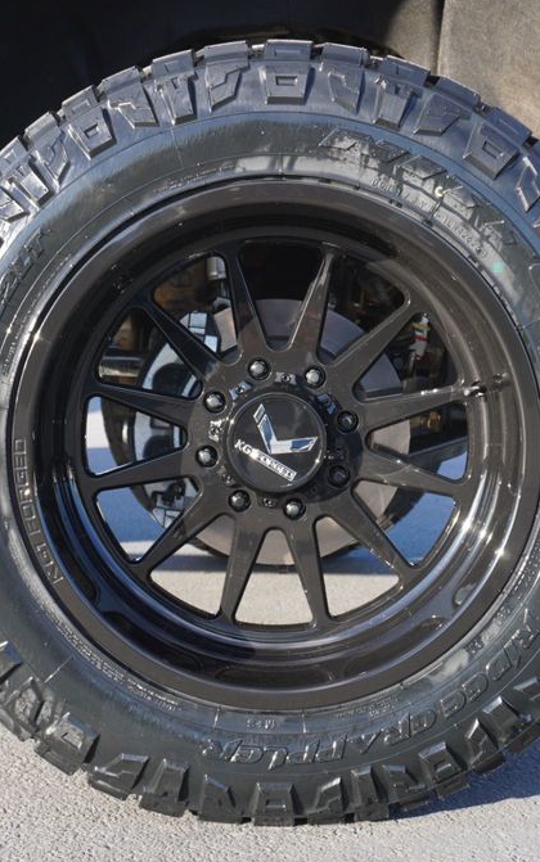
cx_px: 266
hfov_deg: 23.2
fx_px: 1317
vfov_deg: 36.3
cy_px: 432
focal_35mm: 56
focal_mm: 24
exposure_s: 1/80
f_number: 5
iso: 100
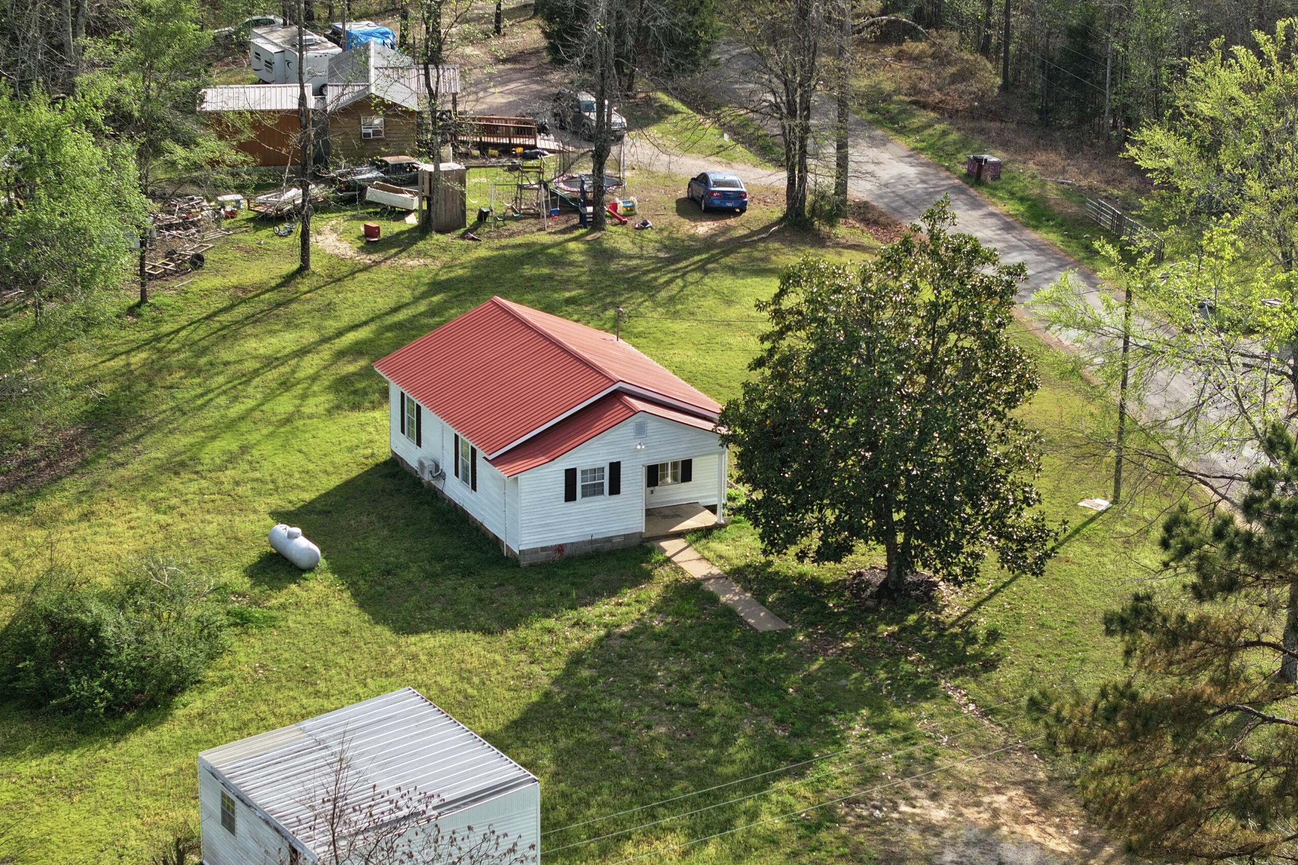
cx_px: 617
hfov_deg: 23.6
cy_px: 539
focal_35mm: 86
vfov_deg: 15.9
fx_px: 3100
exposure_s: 1/640
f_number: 2.8
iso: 110
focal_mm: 19.35
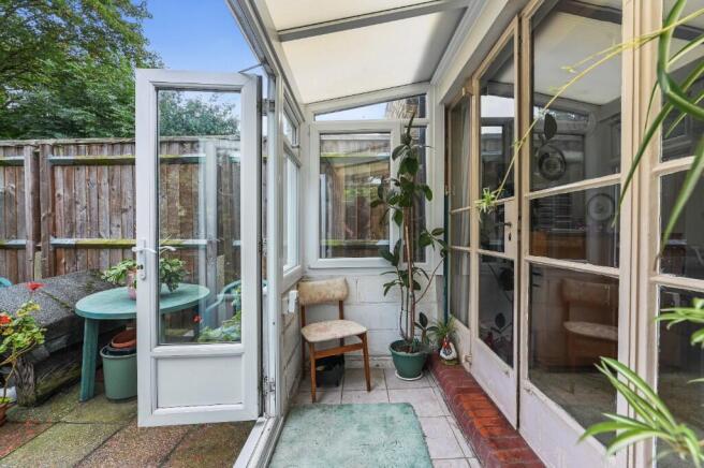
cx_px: 352
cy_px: 234
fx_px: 273
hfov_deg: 104.3
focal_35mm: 14
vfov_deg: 81.1
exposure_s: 1/3
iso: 400
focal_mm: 14
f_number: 8
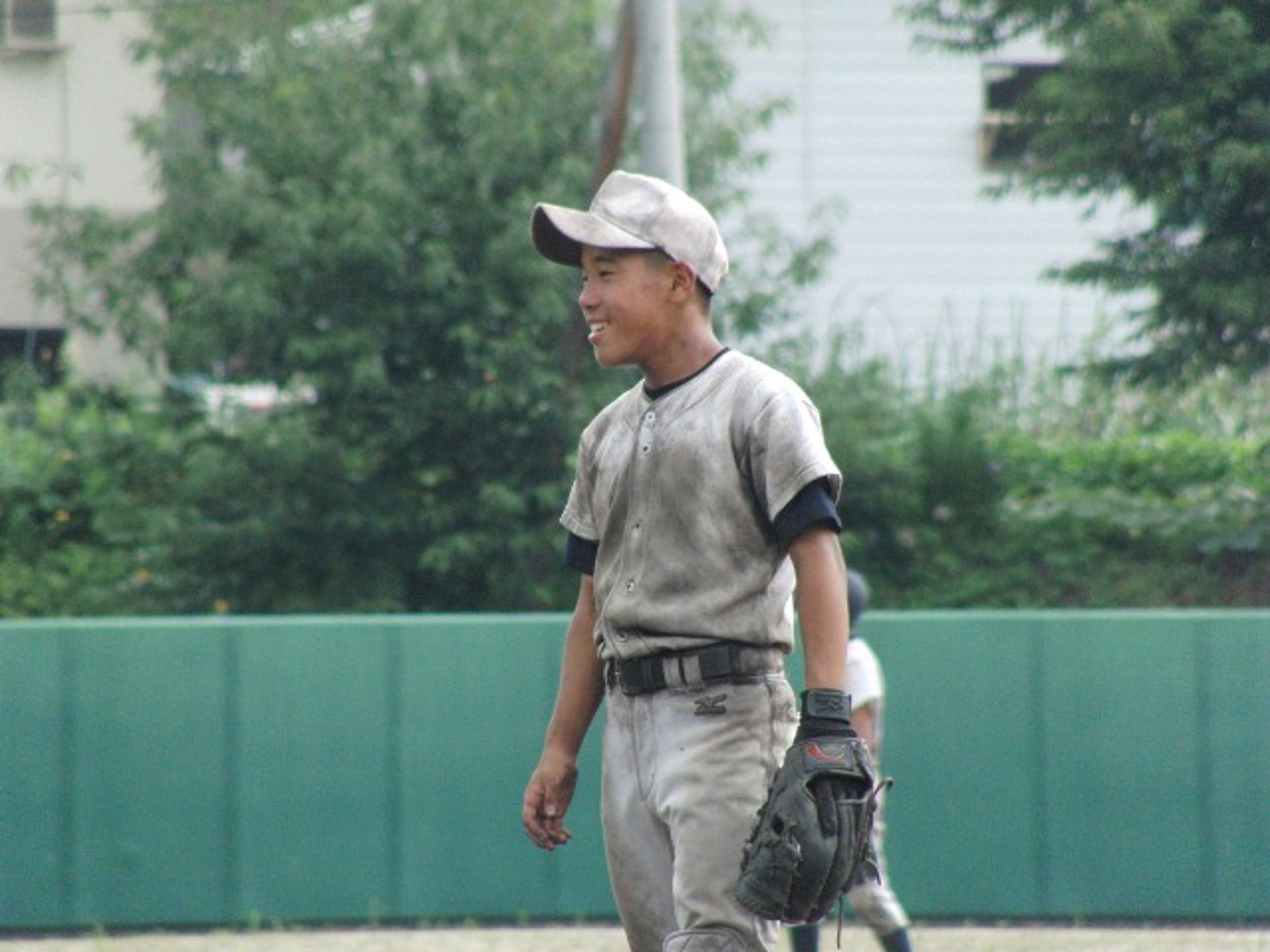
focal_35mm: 471
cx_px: 635
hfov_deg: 4.2
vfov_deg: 3.2
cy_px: 476
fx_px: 17280
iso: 400
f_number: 4.4
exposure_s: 1/320
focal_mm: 83.3
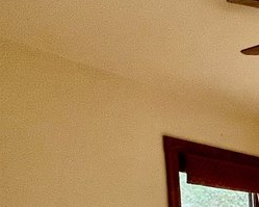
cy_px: 326
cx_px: 439
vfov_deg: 17.5
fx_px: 590
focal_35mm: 77
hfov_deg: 19.7
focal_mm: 1.57
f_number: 1.8
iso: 200
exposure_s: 1/120
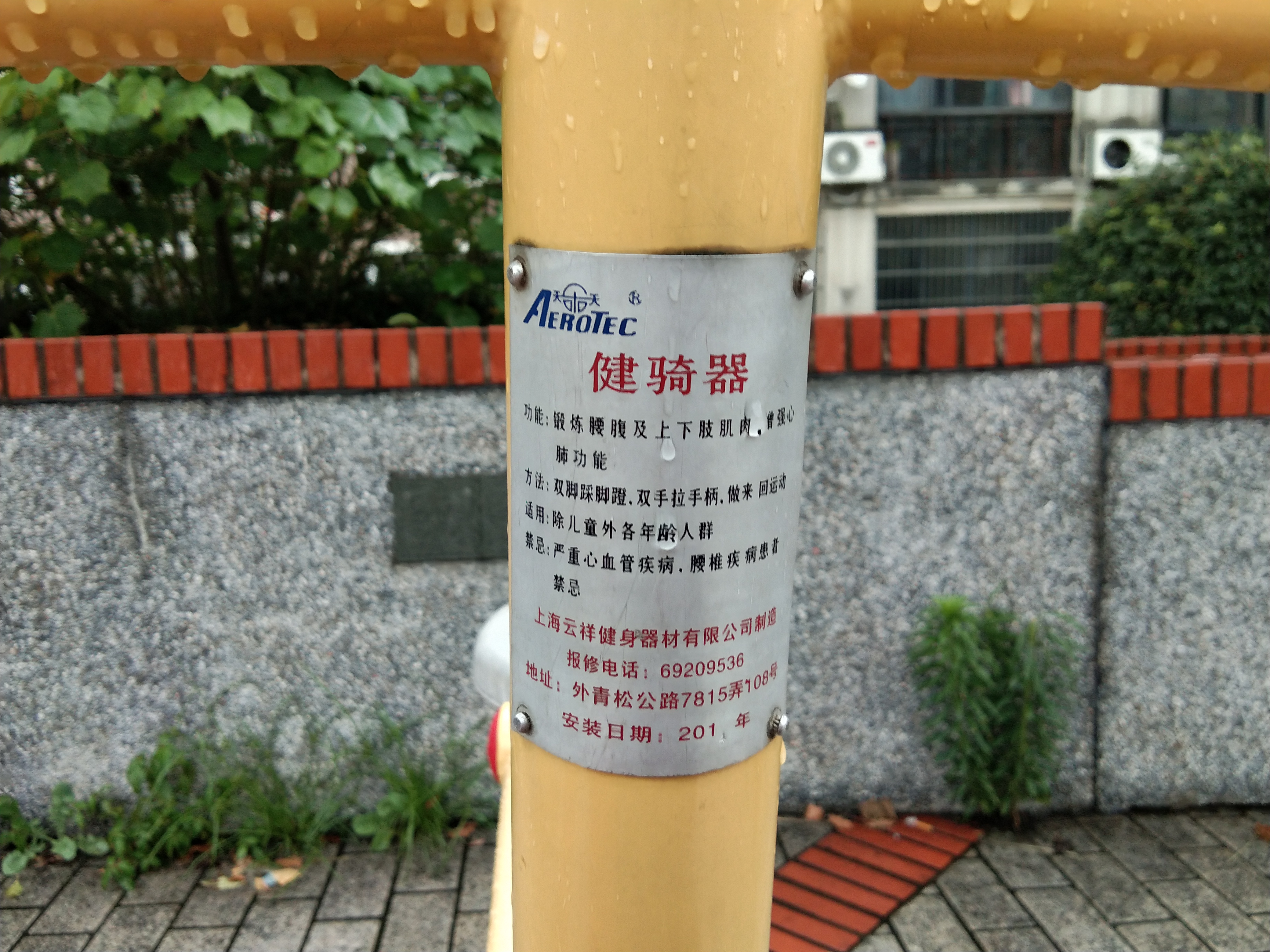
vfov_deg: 45.4
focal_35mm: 31
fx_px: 1137
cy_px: 476
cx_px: 635
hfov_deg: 58.4
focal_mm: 3.69
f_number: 2.2
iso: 200
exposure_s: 1/33.3
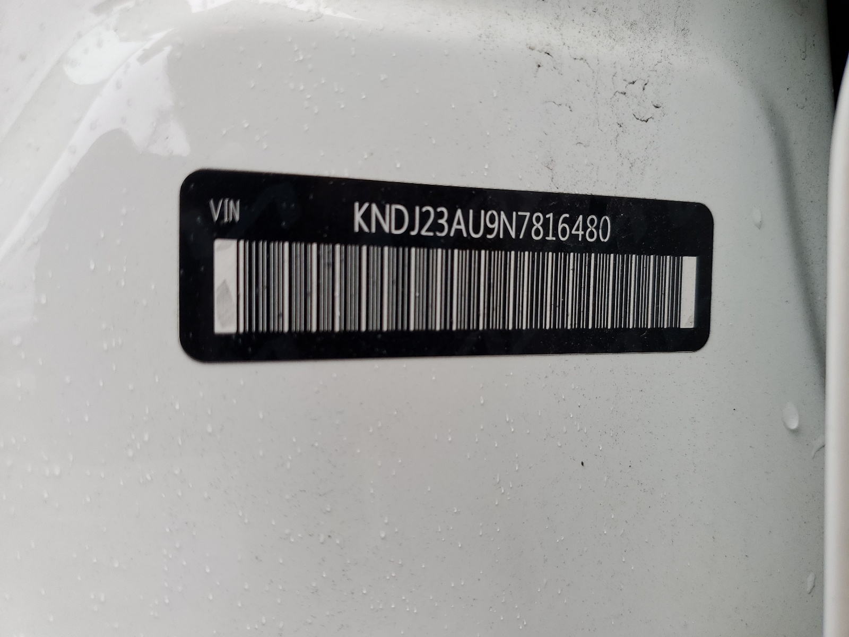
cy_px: 318
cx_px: 424
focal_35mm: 26
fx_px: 638
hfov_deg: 67.3
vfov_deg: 53.1
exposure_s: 1/323
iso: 50
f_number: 1.5
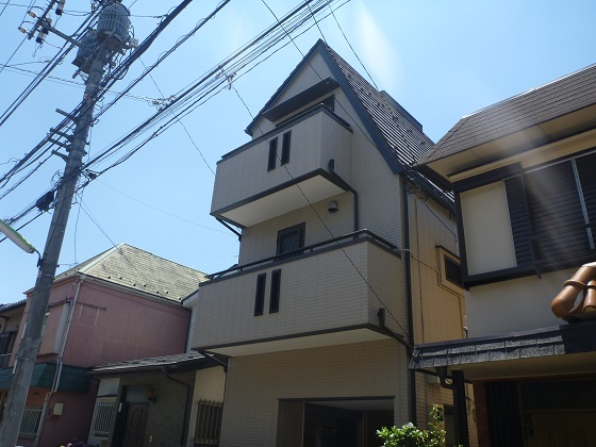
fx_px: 482
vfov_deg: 49.7
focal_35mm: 28
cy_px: 224
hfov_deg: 63.4
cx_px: 298
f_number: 3.3
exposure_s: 1/640
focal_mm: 4.9
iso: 100
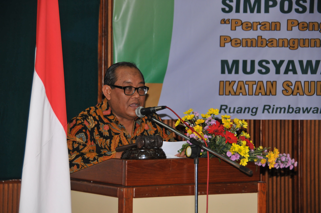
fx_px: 1229
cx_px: 160
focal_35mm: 138
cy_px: 106
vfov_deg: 9.9
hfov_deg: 14.9
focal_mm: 92
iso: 800
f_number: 6.3
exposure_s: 1/80
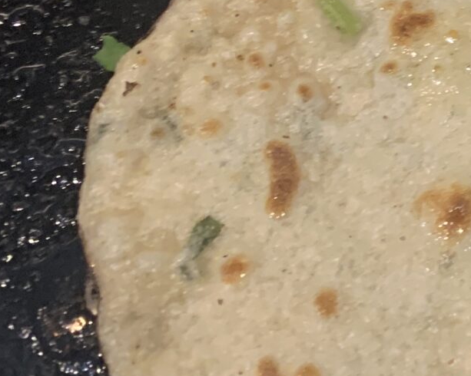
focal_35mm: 106
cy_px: -7
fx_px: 1477
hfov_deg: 15.3
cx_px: 881
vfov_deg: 14.3
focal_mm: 4.25
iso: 200
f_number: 1.8
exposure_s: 1/50
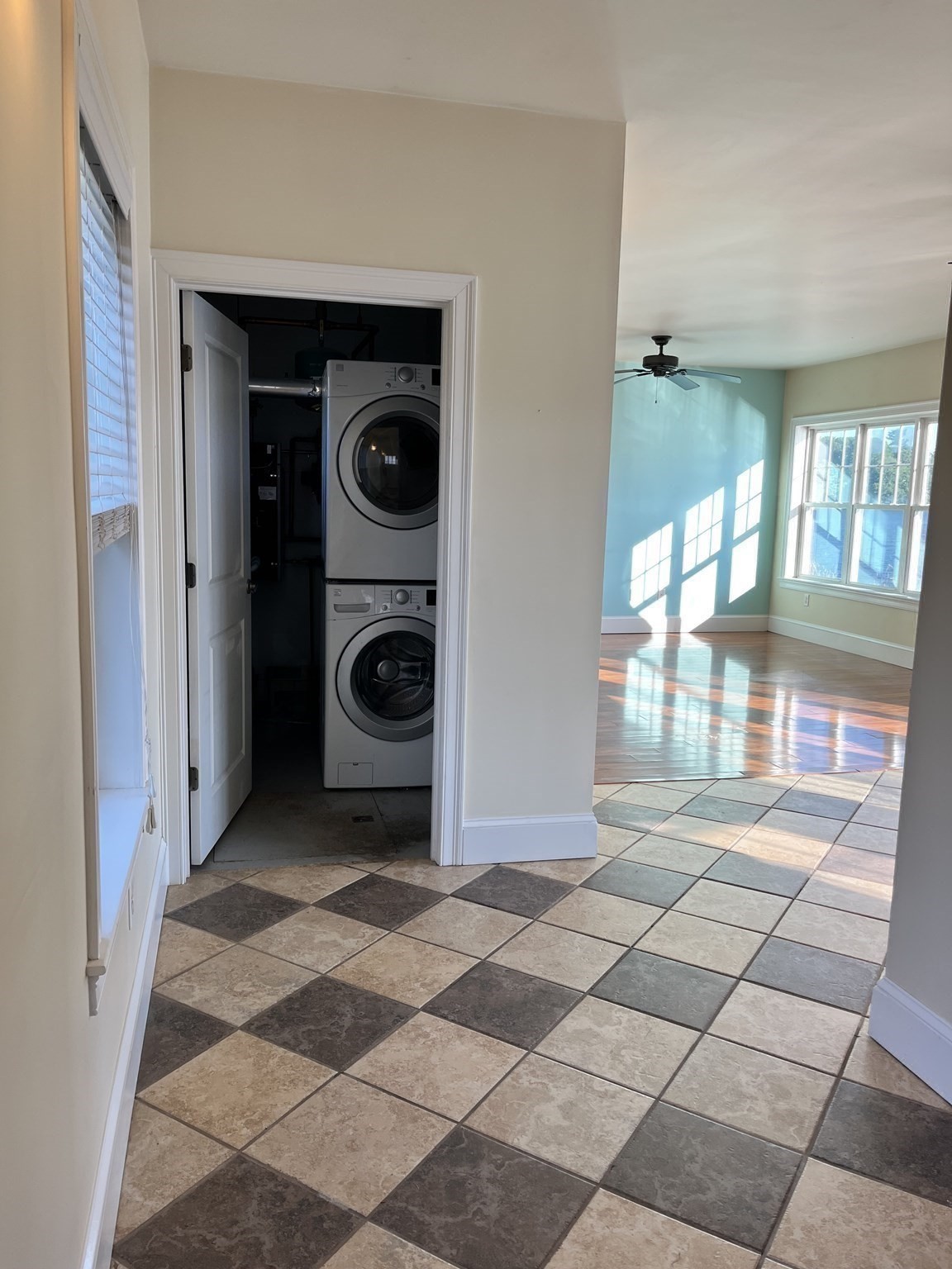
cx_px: 476
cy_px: 634
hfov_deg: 53.1
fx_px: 953
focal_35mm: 26
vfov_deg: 67.3
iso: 40
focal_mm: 5.1
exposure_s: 1/120
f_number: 1.6
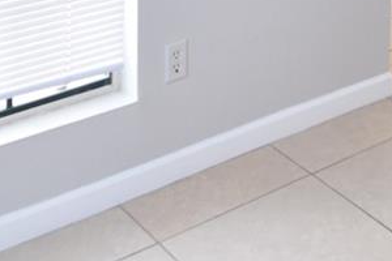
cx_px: 436
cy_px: -284
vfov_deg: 14.0
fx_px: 871
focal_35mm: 80
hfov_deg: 23.7
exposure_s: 1/90
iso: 800
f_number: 3.5
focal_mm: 10
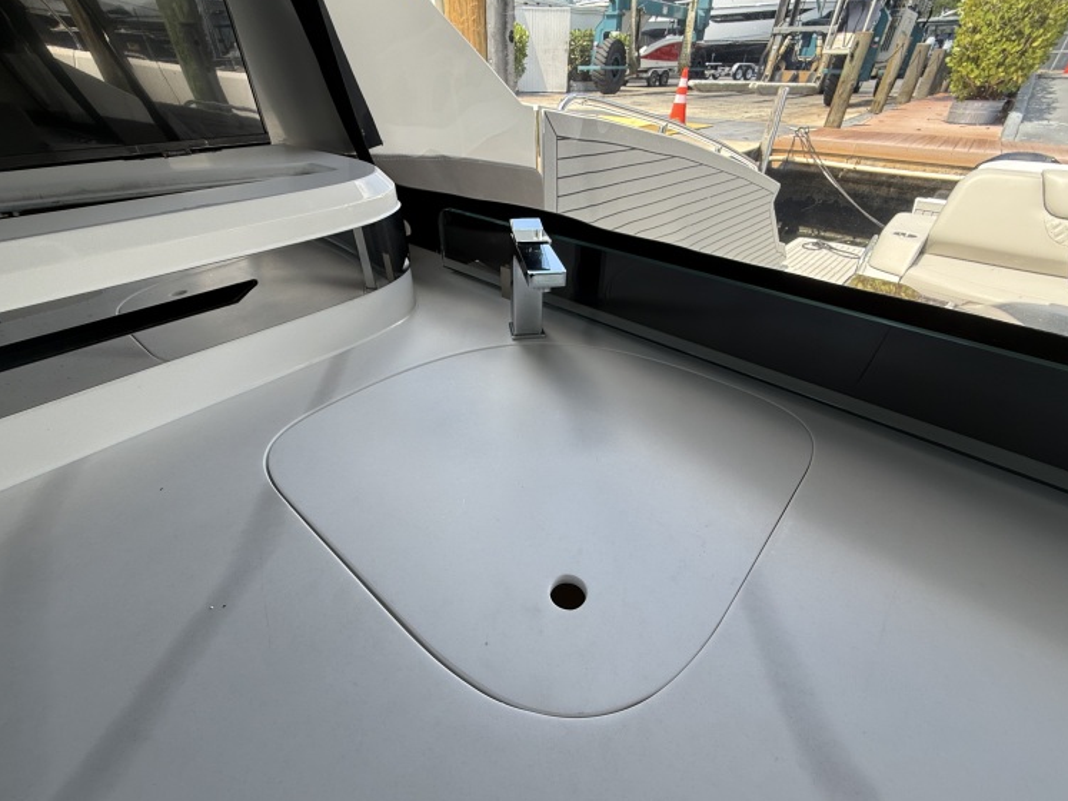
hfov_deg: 98.2
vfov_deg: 81.7
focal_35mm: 15
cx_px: 536
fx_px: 463
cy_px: 413
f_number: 2.2
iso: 50
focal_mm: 2.22
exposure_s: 1/257
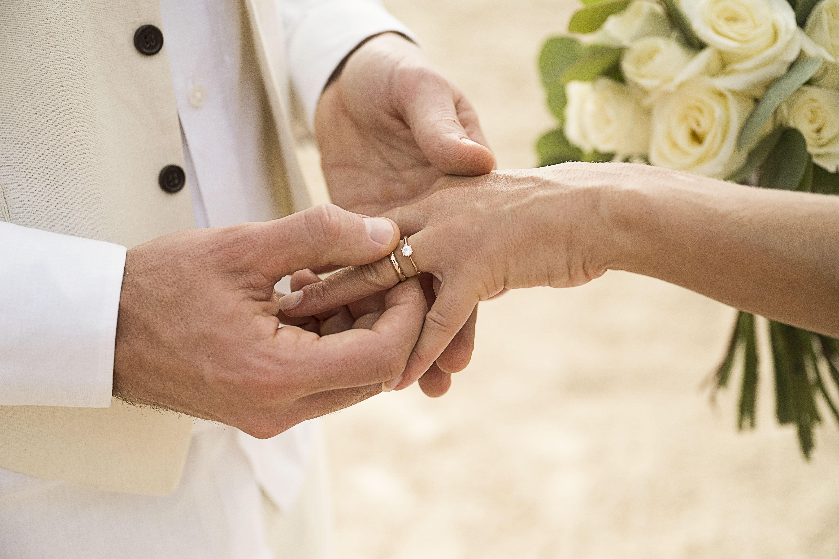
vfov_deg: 28.1
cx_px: 420
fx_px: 1119
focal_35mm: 48
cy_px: 280
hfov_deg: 41.1
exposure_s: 1/2500
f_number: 3.2
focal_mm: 48
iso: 200
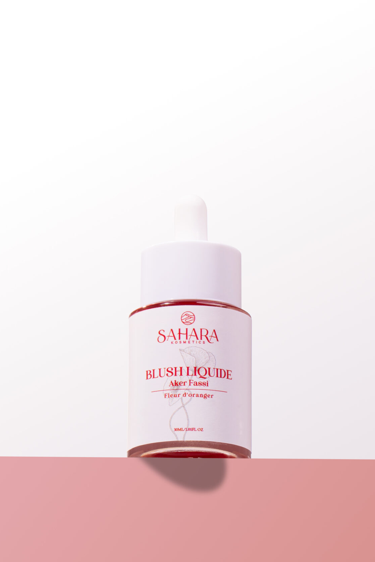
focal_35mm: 169
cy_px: 356
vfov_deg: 12.1
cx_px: 187
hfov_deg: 8.1
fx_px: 2640
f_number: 16
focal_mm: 74
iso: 50
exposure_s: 1/100
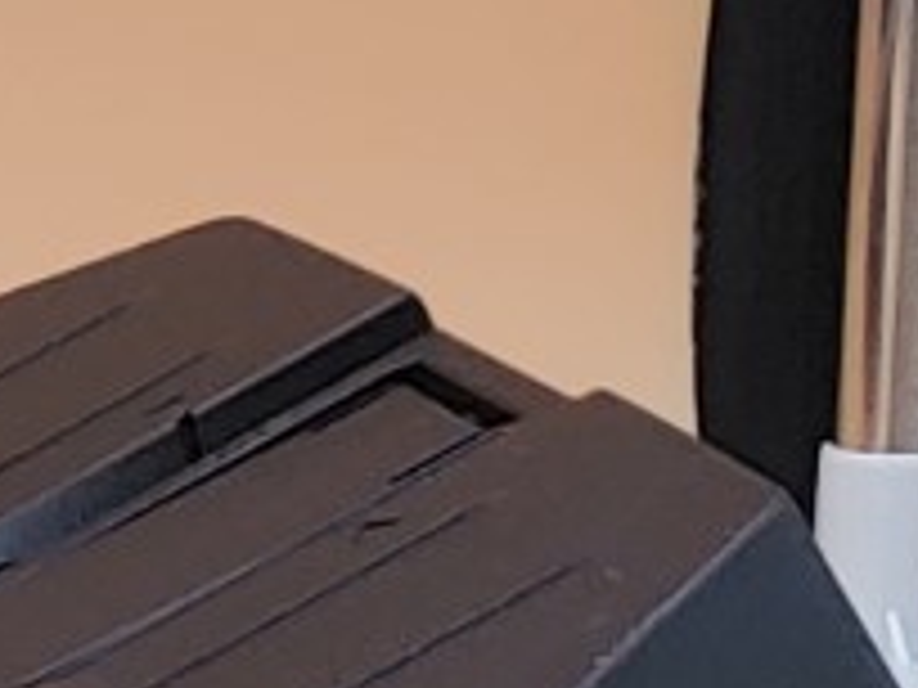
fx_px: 7293
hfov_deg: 6.5
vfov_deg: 5.4
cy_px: 719
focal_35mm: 275
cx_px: -1904
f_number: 1.8
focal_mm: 4.36
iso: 50
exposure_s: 1/60
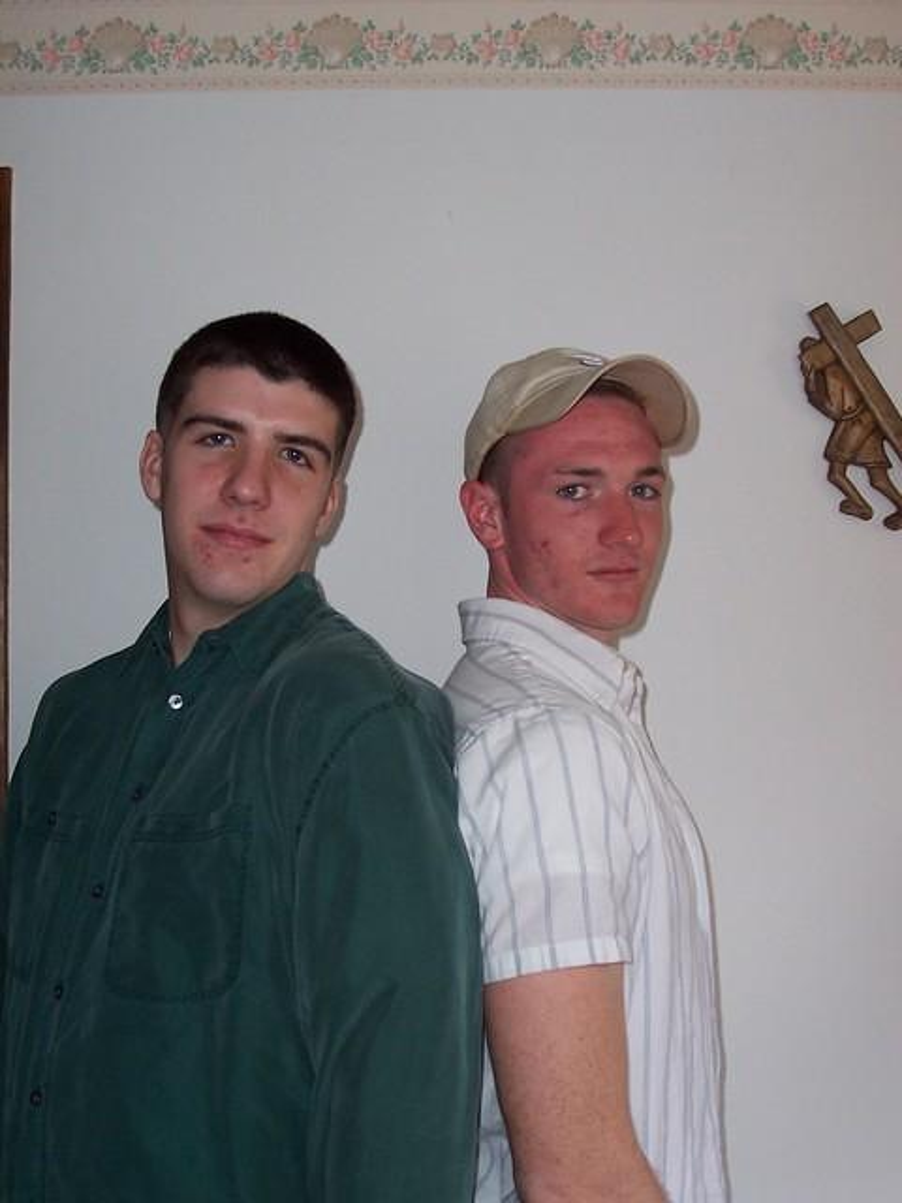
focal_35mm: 46
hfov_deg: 31.5
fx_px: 1598
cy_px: 602
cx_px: 451
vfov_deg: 41.2
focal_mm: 7
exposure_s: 1/60
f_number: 3
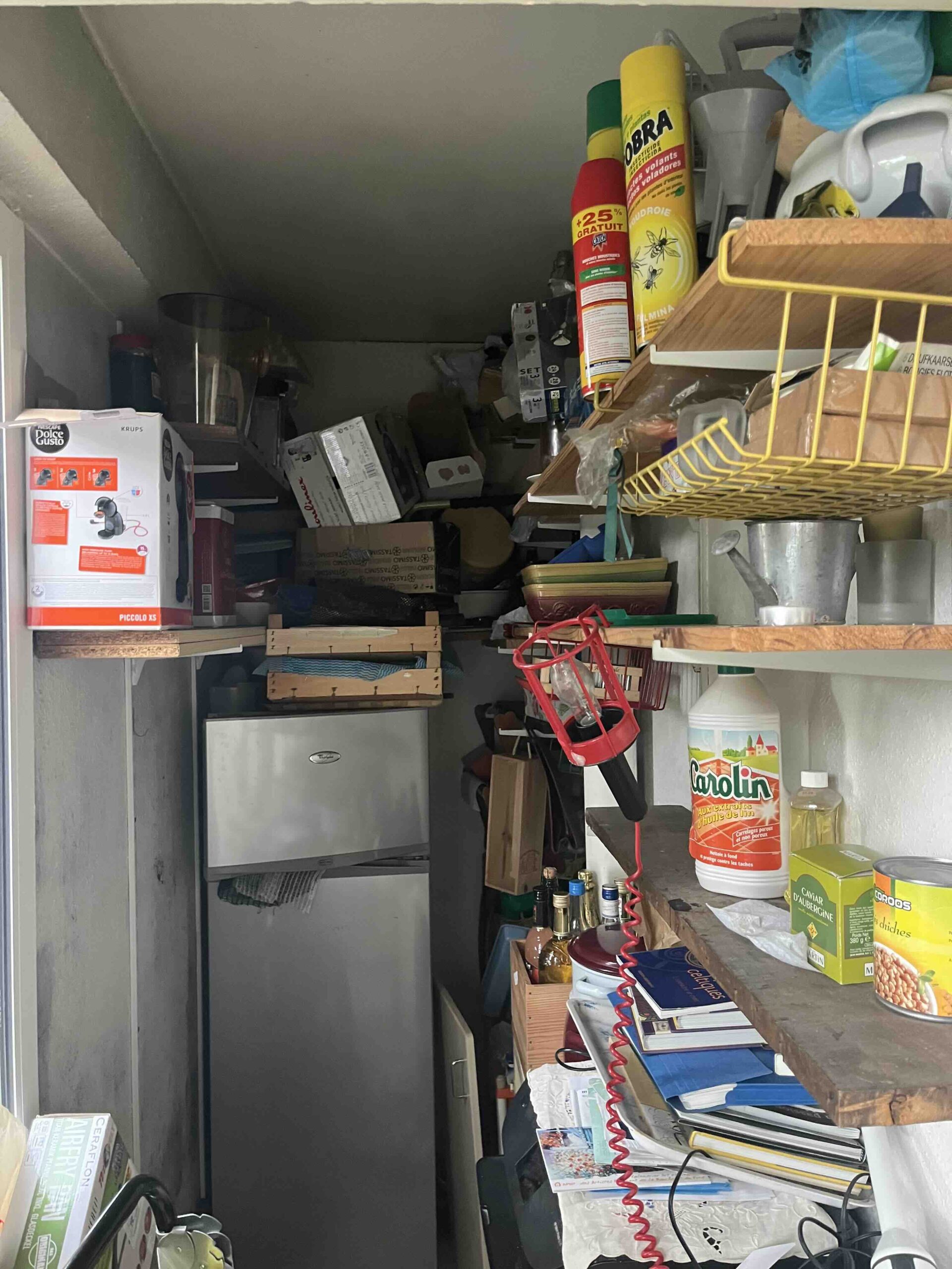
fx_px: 953
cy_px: 634
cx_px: 476
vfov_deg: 67.3
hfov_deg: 53.1
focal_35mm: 26
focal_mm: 5.1
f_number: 1.6
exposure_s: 1/56
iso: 500
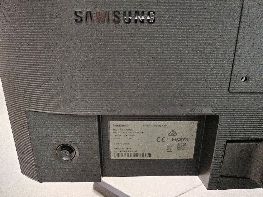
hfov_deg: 71.6
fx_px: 182
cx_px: 132
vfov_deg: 56.8
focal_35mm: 24
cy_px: 98
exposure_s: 1/25
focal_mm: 5
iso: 1000
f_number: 1.8
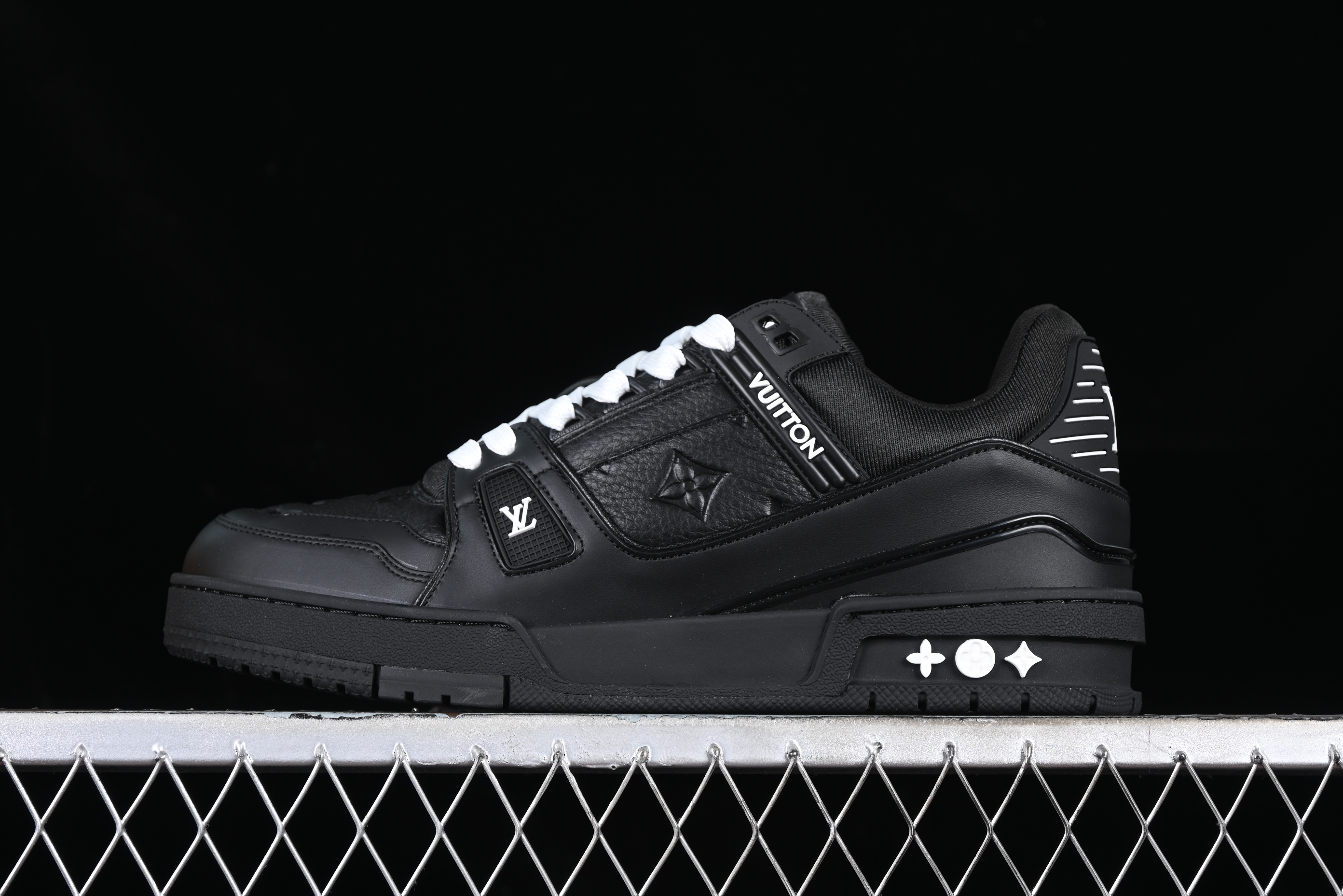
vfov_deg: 18.2
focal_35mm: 75
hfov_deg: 27.0
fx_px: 2798
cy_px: 448
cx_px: 672
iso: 160
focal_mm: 50
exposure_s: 1/60
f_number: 6.3
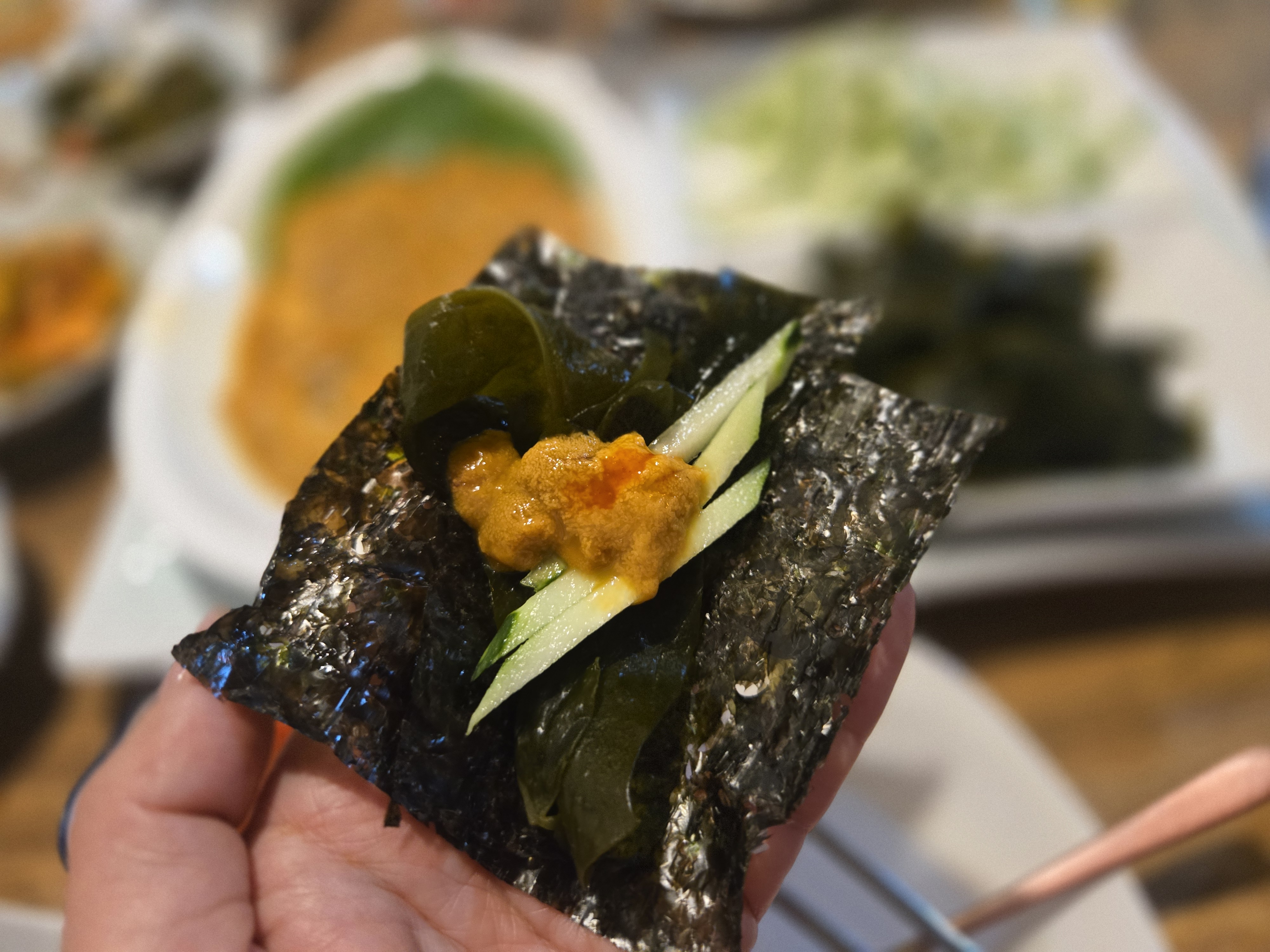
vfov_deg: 58.9
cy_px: 476
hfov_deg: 73.9
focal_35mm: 23
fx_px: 844
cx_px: 635
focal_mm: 5.4
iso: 800
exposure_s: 1/60
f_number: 1.8
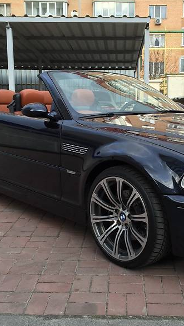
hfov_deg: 27.6
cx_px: 118
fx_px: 373
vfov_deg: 47.3
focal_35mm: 43
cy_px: 162
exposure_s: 1/120
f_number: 2.2
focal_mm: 4.2
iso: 40
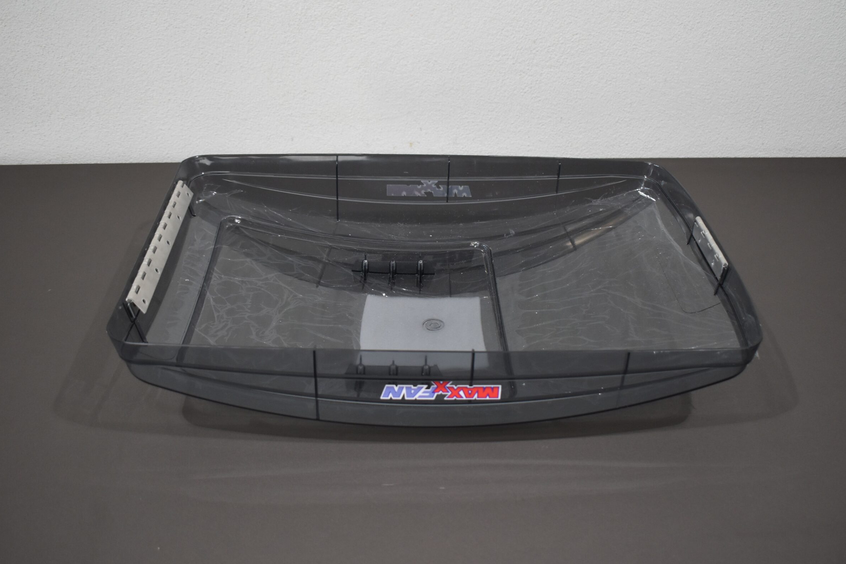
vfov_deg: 33.0
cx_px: 433
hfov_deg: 47.9
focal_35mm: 41
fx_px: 953
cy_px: 287
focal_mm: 25
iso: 800
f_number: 4
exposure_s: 1/250
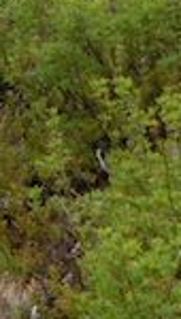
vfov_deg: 12.3
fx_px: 1476
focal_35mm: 174
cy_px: 149
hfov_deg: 6.4
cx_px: -360
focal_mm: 5.4
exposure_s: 1/1000
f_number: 3.5
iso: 400
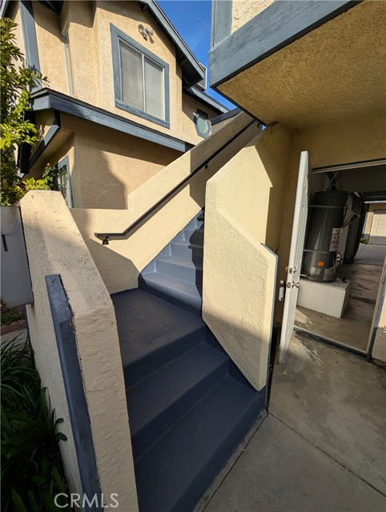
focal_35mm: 12
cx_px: 193
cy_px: 256
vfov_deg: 110.5
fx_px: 178
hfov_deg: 94.6
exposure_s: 1/3448
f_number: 1.7
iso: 51
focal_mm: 2.02
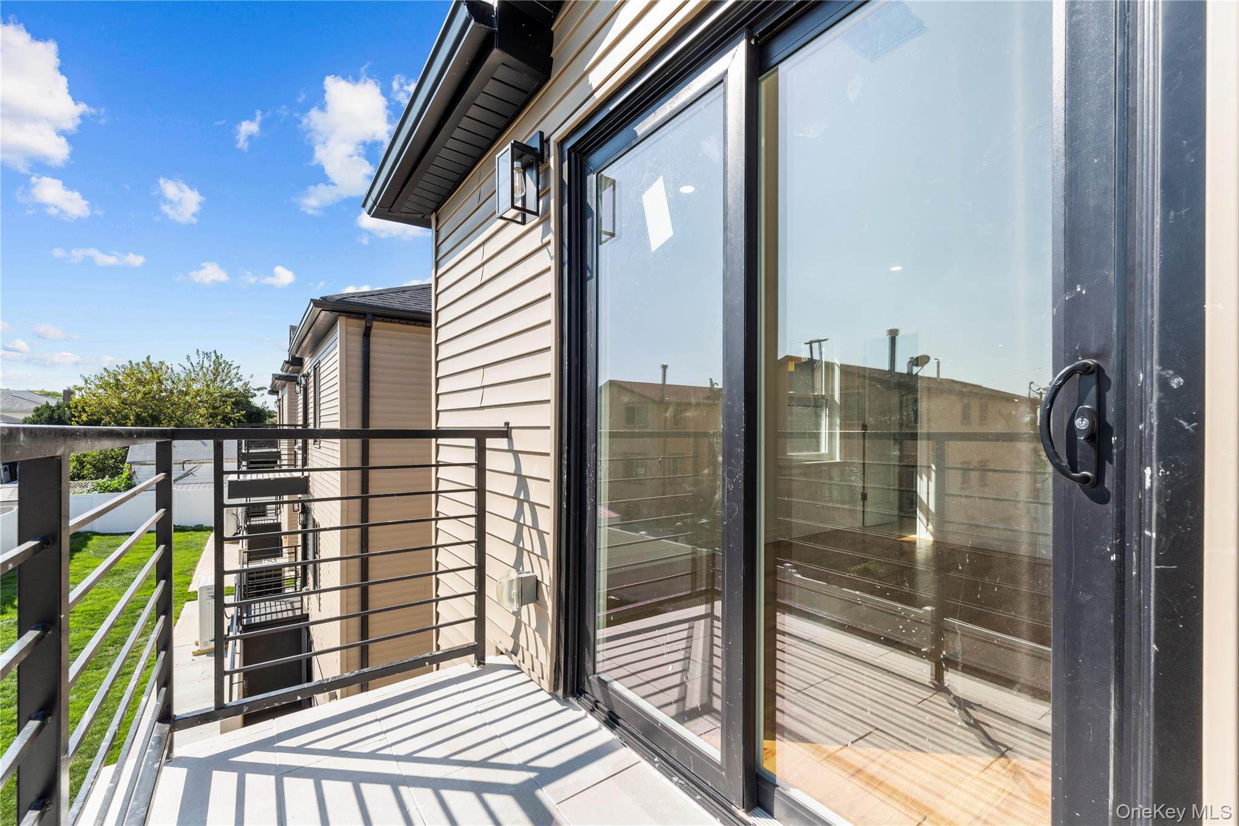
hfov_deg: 104.3
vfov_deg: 81.2
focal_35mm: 14
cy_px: 413
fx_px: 482
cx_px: 620
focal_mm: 14
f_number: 10
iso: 200
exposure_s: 1/125
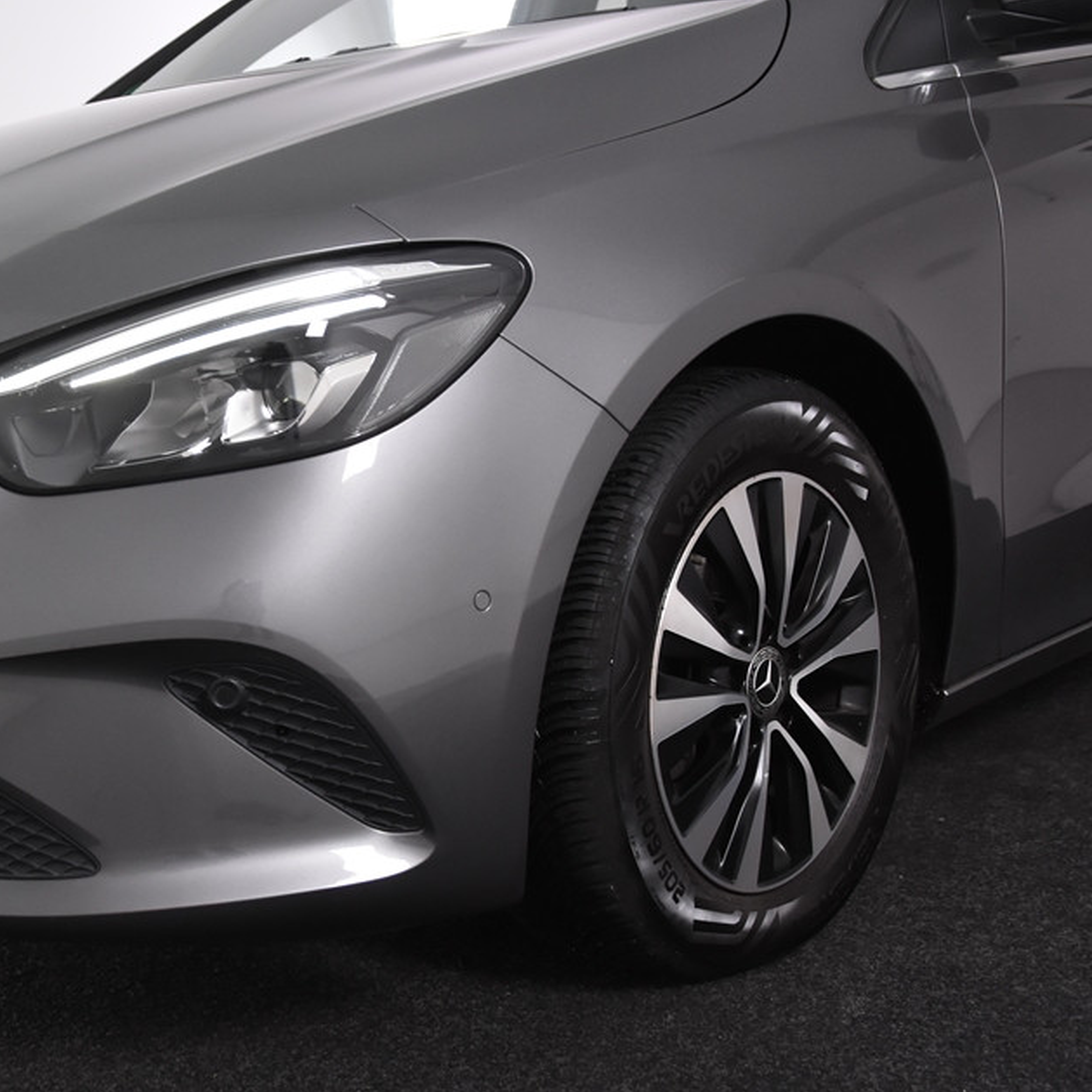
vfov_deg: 31.6
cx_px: 231
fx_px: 1927
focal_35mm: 54
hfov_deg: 30.9
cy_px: 588
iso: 1600
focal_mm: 26
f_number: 4.5
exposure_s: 1/80
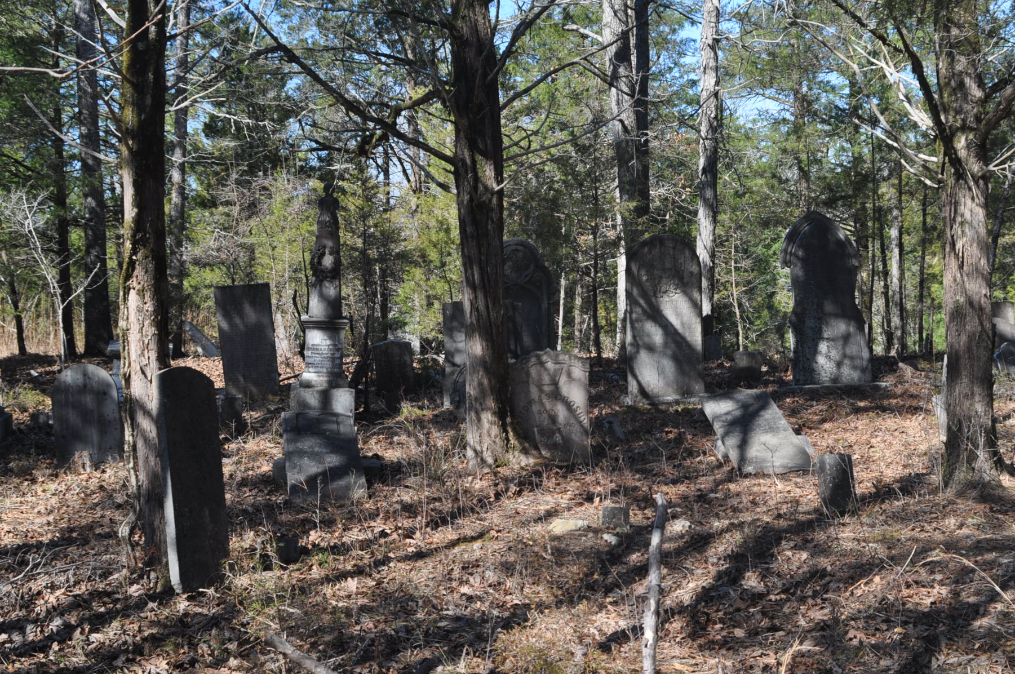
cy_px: 348
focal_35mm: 50
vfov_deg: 26.9
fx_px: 1408
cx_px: 588
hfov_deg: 39.5
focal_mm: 28
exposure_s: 1/125
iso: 360
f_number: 5.6
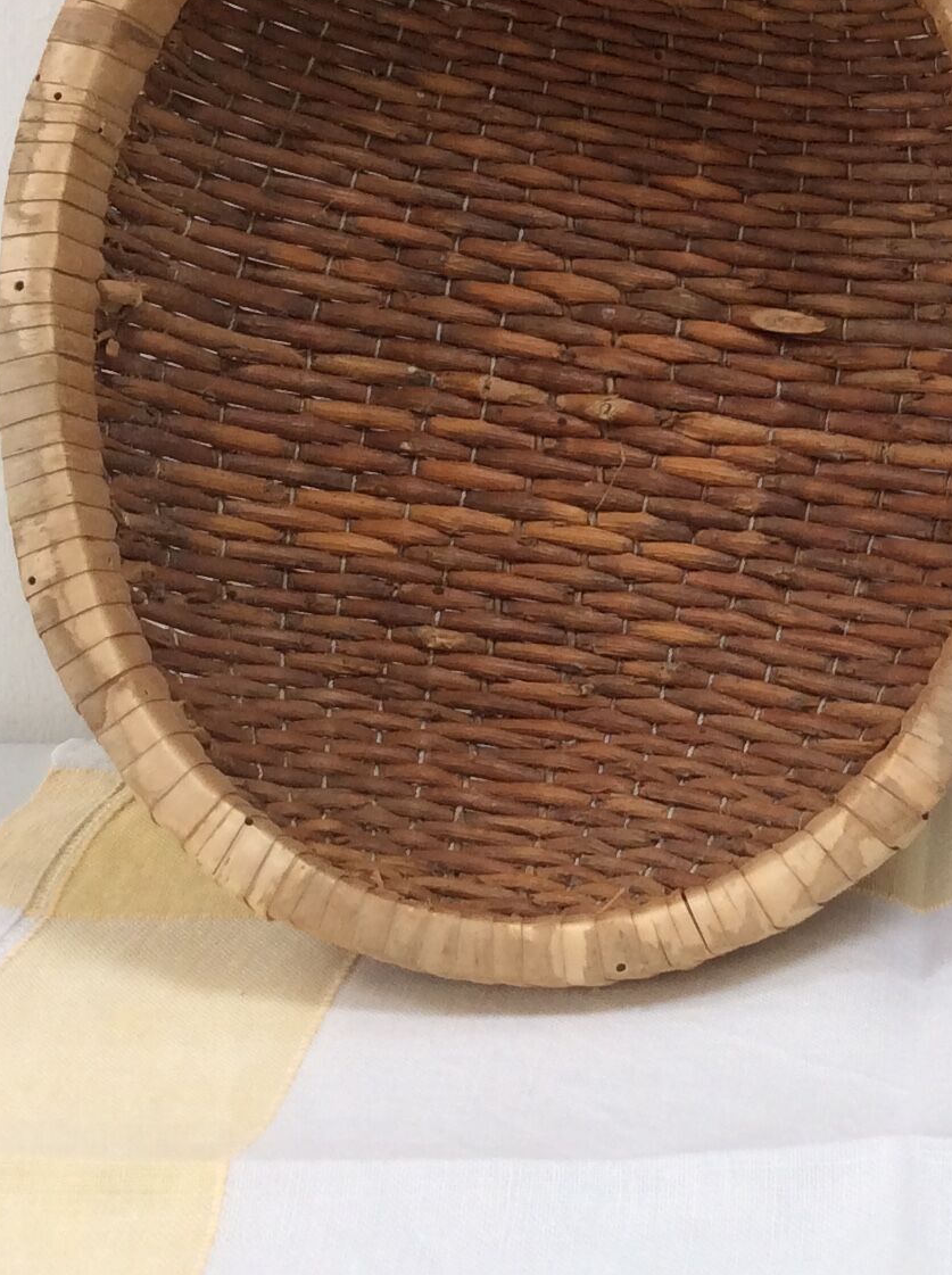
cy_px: 293
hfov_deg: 19.1
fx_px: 2721
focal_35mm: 74
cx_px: 1021
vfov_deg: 26.0
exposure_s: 1/25
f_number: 2.4
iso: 40
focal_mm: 3.3
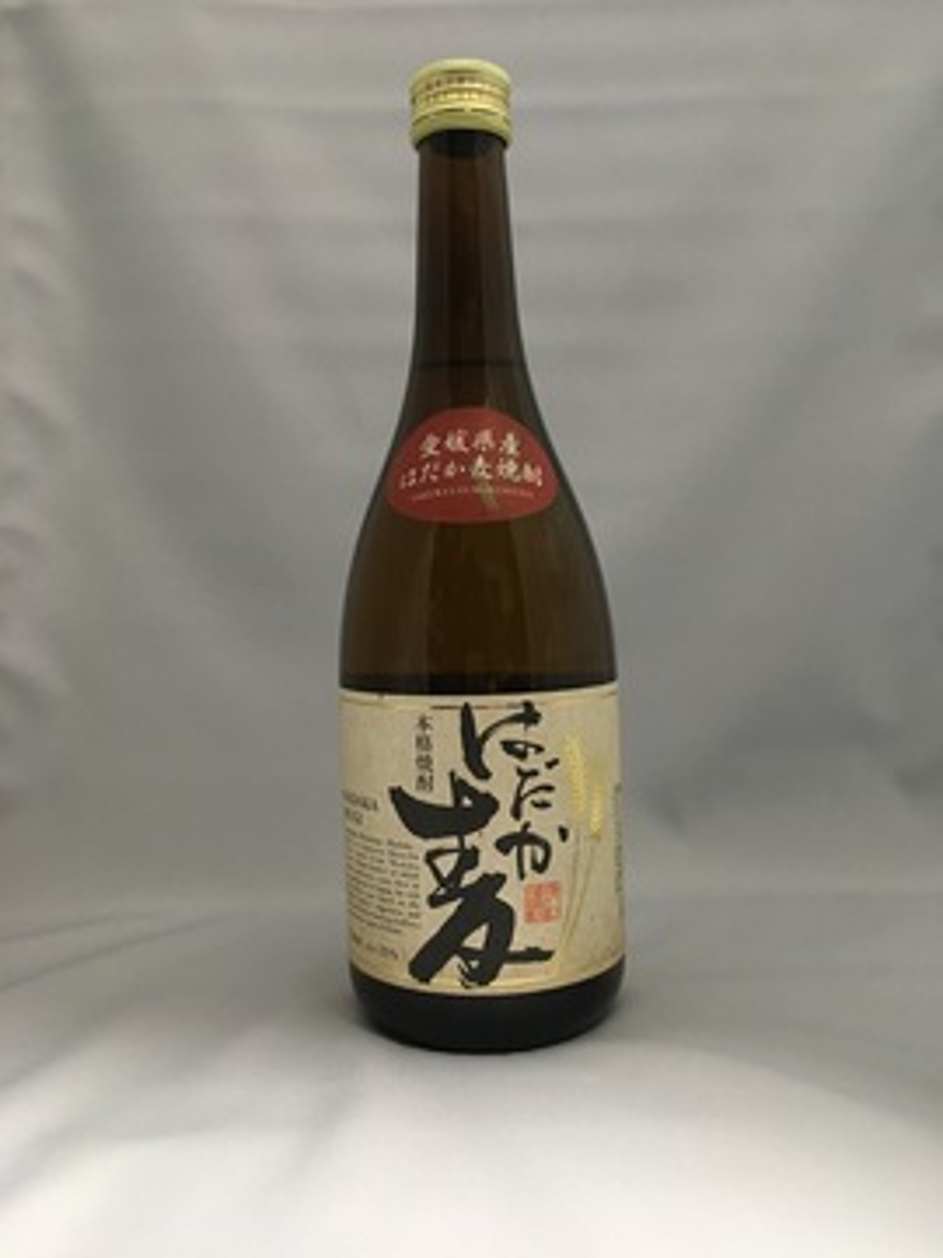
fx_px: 1053
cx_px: 472
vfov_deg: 61.7
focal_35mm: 29
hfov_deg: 48.2
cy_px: 629
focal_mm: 4.15
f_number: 2.2
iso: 200
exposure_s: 1/24
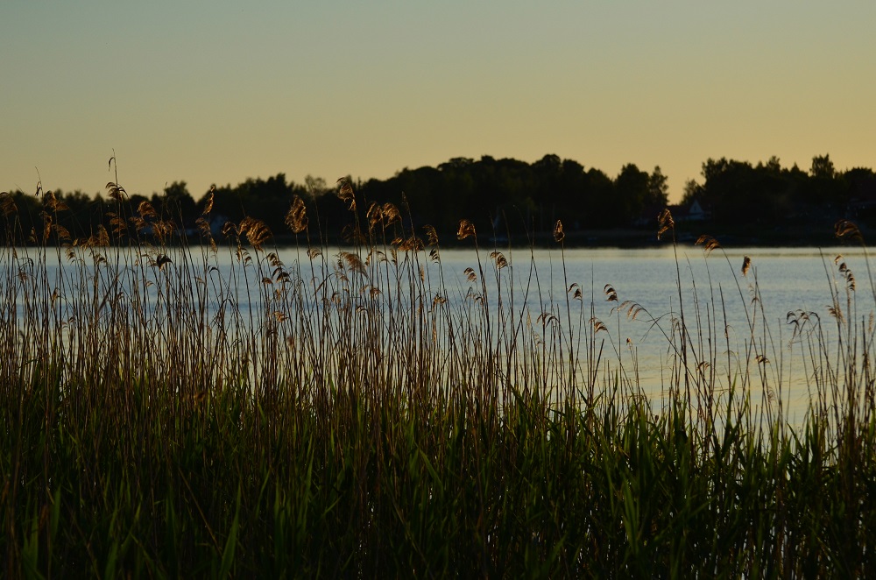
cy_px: 290
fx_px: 3351
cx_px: 438
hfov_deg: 14.9
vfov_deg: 9.9
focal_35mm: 138
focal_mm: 92
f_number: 4.5
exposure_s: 1/8000
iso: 640
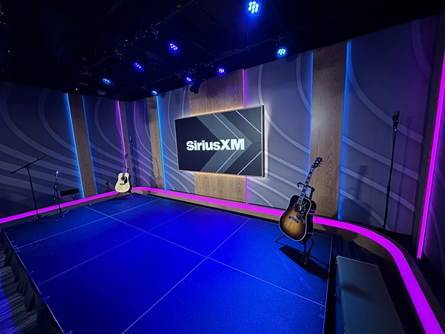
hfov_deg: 102.1
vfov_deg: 85.7
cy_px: 167
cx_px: 222
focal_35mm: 14
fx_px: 180
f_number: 2.2
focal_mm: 2.2
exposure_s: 1/46
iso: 1250
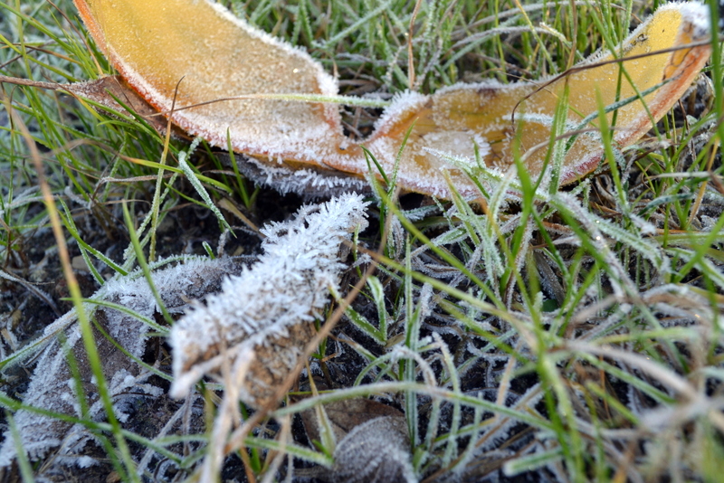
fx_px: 724
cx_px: 362
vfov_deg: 36.9
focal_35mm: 36
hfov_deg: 53.1
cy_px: 242
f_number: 8
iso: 400
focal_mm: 24
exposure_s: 1/100
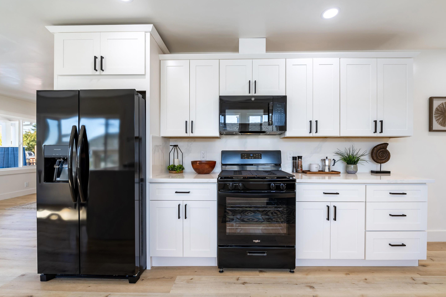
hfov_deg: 100.4
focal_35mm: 15
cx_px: 228
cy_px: 150
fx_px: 186
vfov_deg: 77.3
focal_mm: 14
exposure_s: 1/80
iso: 200
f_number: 8
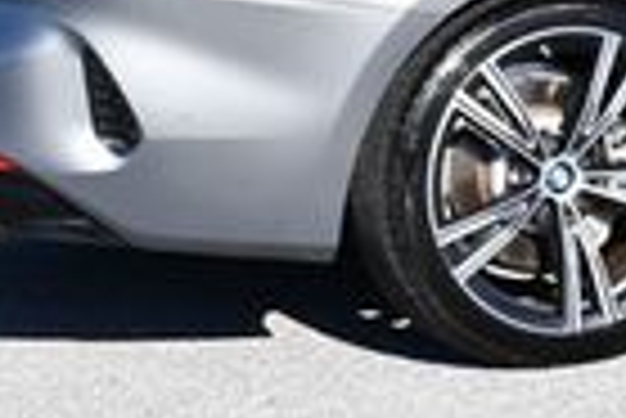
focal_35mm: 286
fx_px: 4978
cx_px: 851
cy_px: -405
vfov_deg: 4.7
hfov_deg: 7.1
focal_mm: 31
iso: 100
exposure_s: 1/250
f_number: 8
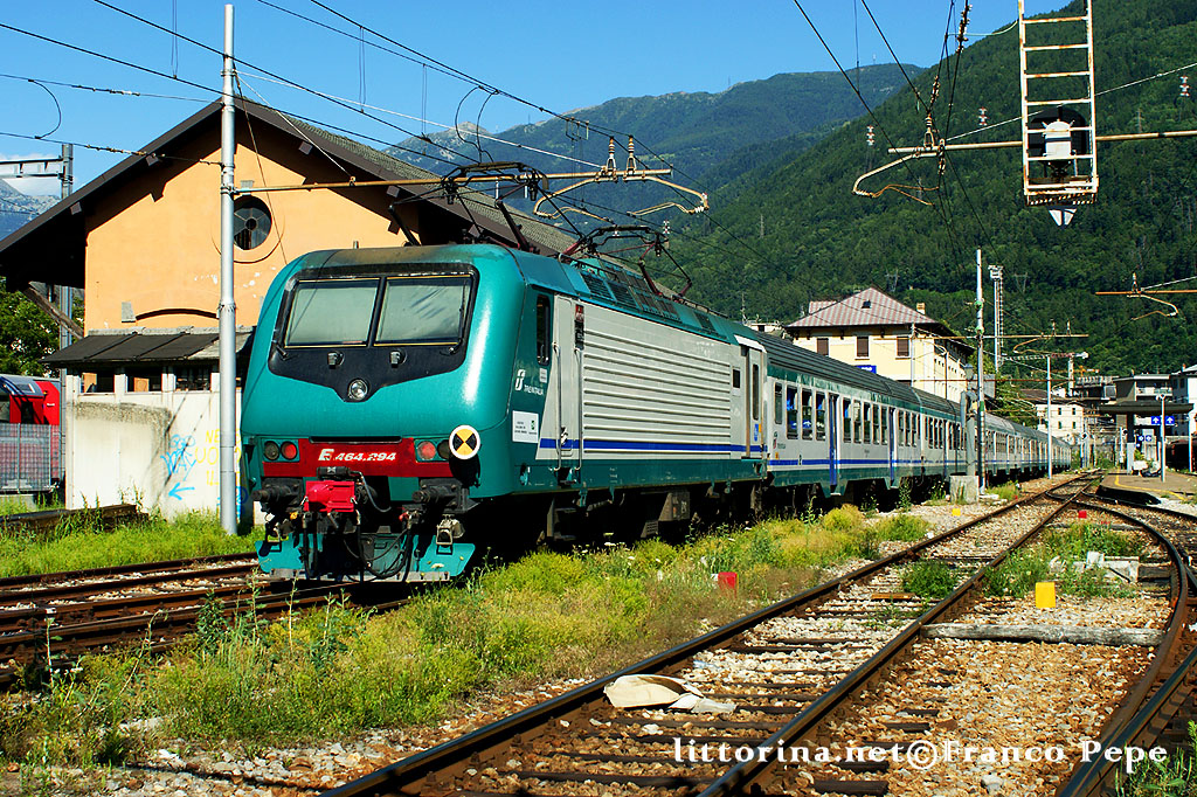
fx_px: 1745
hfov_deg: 37.9
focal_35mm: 52
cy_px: 398
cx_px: 598
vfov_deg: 25.7
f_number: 9
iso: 200
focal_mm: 35
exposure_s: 1/400
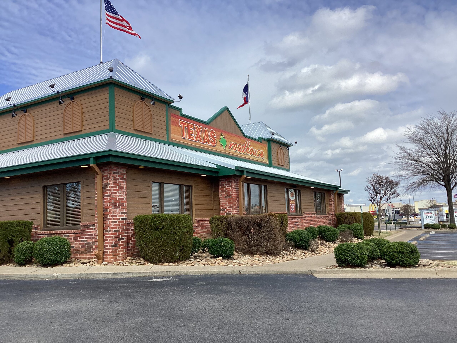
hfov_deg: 58.4
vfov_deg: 45.4
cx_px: 228
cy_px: 172
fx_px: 409
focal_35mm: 31
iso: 25
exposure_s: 1/1481
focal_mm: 3.3
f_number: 2.4
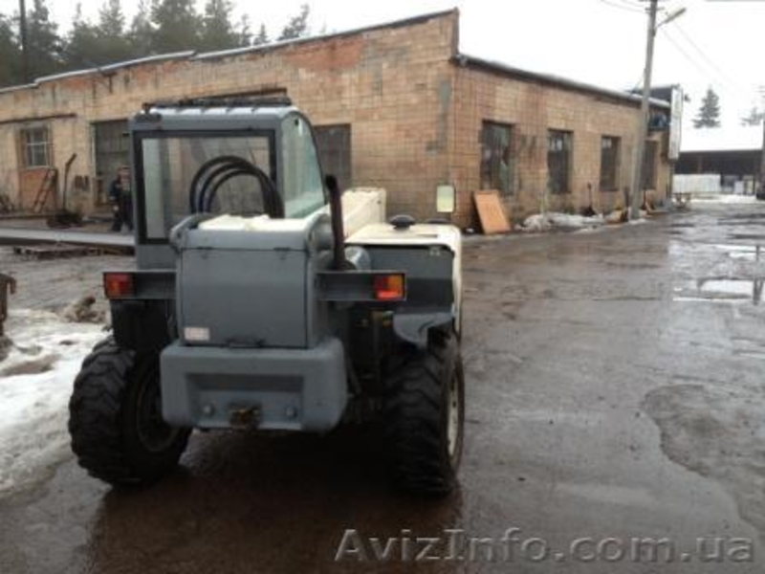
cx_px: 382
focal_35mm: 35
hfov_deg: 52.6
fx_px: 773
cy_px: 287
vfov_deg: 40.7
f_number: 2.4
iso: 80
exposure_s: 1/120
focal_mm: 4.28
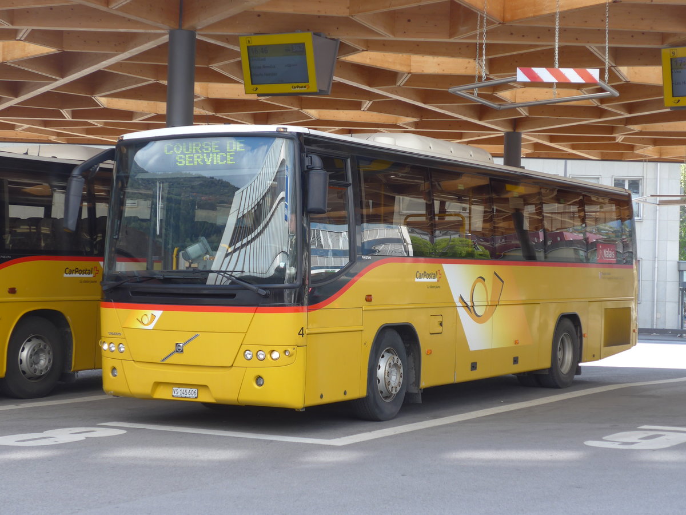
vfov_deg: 22.3
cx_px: 343
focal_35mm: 66
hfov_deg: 29.4
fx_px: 1308
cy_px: 258
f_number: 3.9
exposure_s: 1/160
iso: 80
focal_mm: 13.4
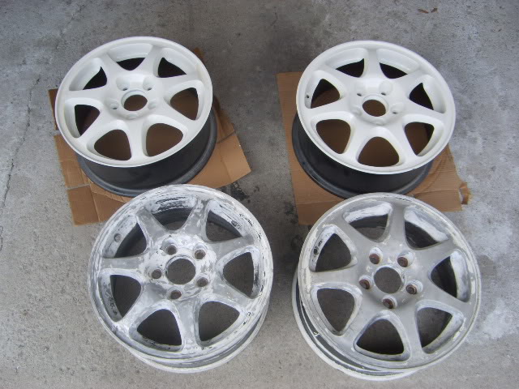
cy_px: 194
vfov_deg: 40.7
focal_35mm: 35
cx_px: 260
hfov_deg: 52.6
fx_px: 525
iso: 50
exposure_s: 1/250
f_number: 2.8
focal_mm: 5.8
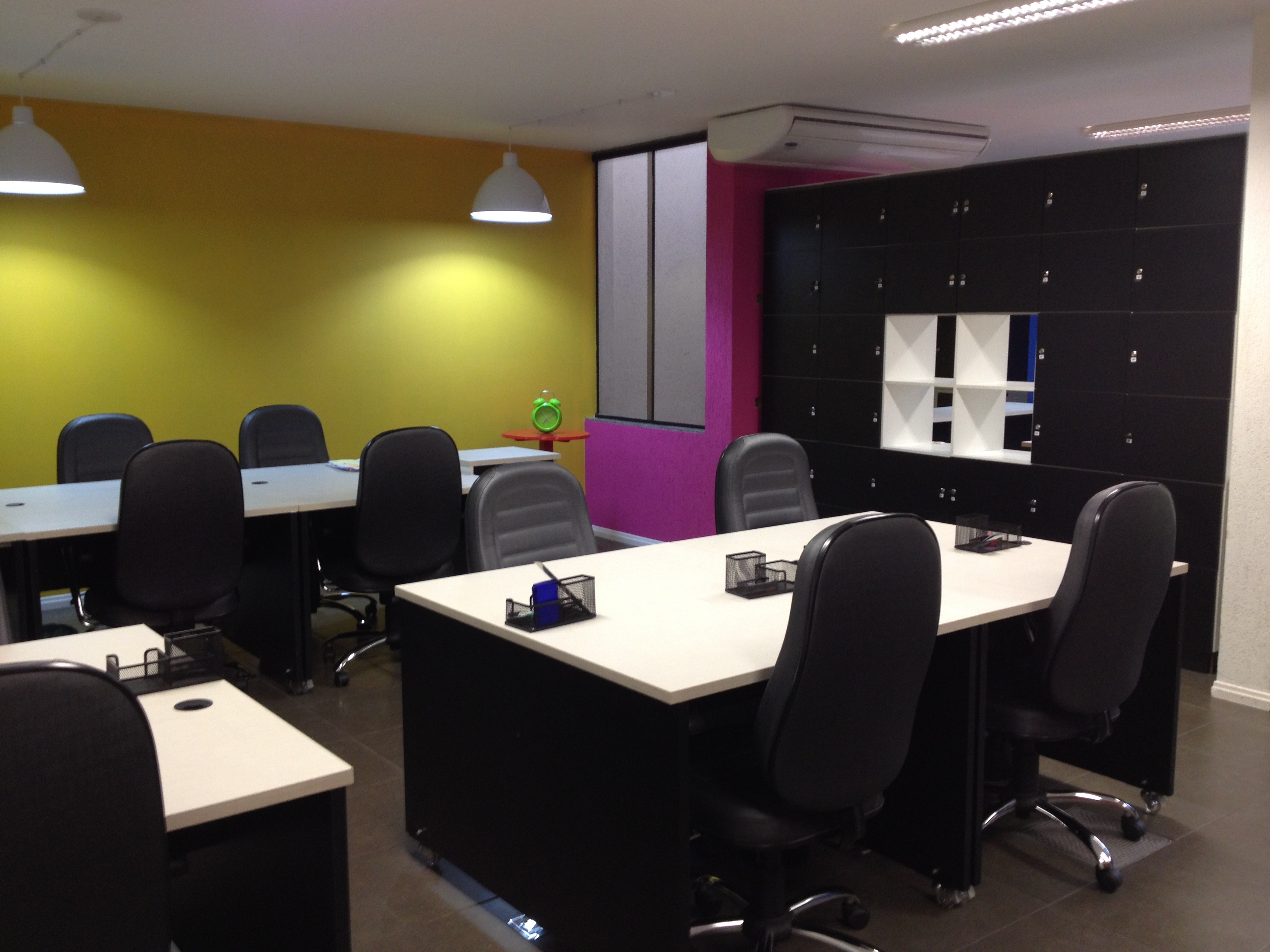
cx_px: 635
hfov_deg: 52.6
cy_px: 476
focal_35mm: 35
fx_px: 1284
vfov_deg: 40.7
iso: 80
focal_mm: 4.28
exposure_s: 1/20
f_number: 2.4
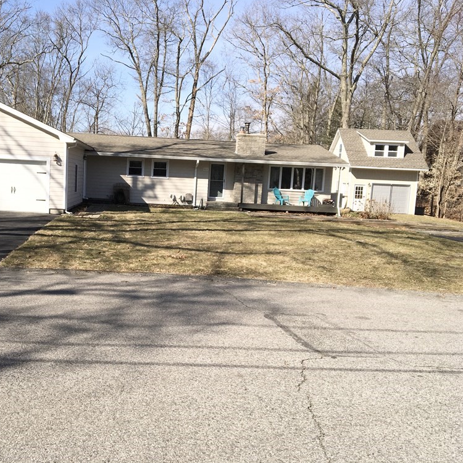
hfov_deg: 46.6
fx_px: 530
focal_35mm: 35
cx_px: 159
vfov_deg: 47.2
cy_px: 231
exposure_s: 1/1972
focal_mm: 4.15
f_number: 2.2
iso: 32
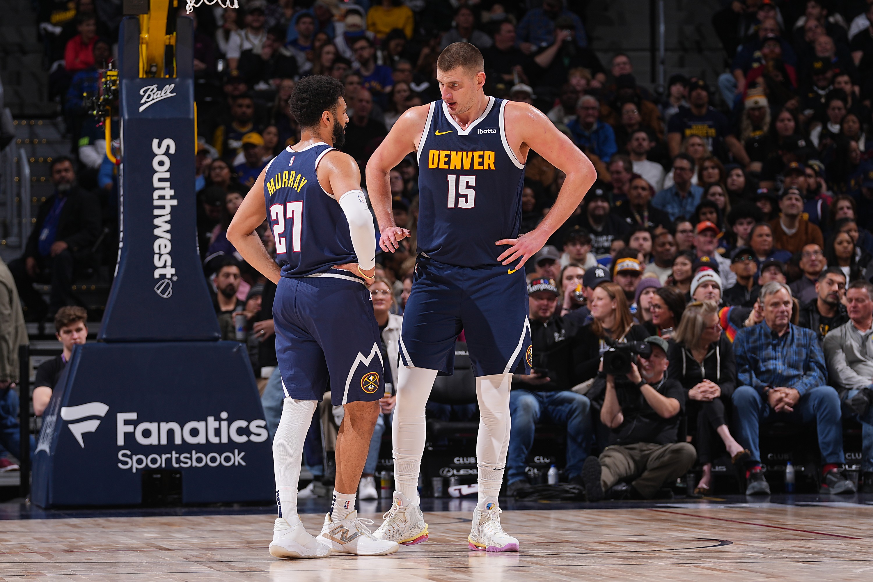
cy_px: 291
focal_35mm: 255
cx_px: 436
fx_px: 6183
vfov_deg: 5.4
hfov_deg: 8.1
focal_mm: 170
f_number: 4.5
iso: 125
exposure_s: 1/400
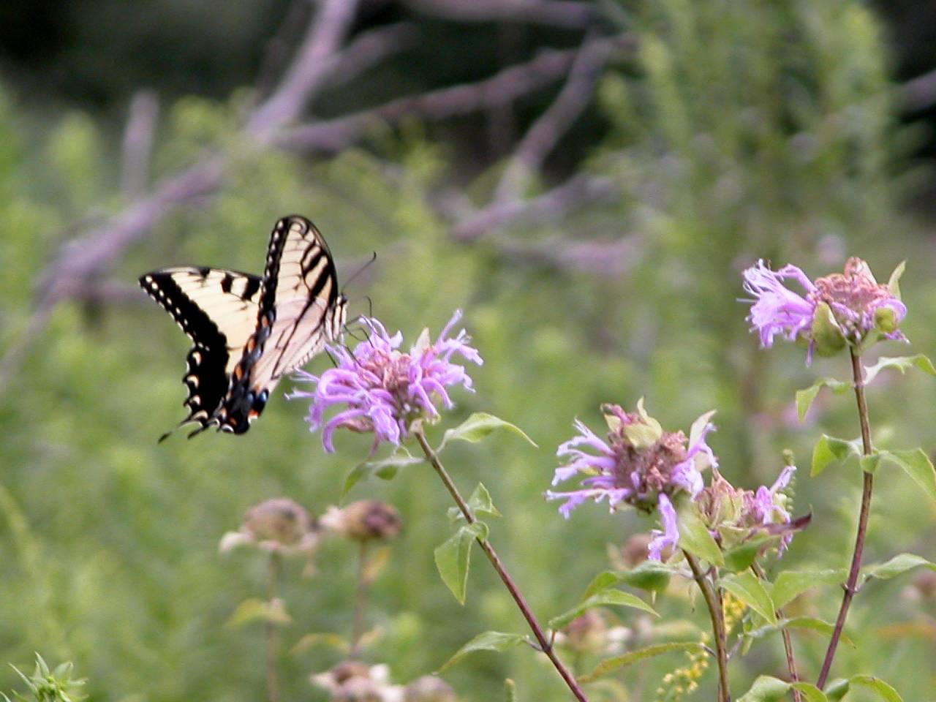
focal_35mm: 280
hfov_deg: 7.1
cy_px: 351
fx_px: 7571
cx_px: 468
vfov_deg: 5.3
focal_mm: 71.2
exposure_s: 1/430
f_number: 4.2
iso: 100
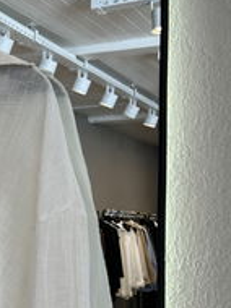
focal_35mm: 73
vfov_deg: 26.7
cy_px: 176
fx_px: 651
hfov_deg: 18.7
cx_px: -68
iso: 50
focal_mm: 5.7
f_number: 1.5
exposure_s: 1/233
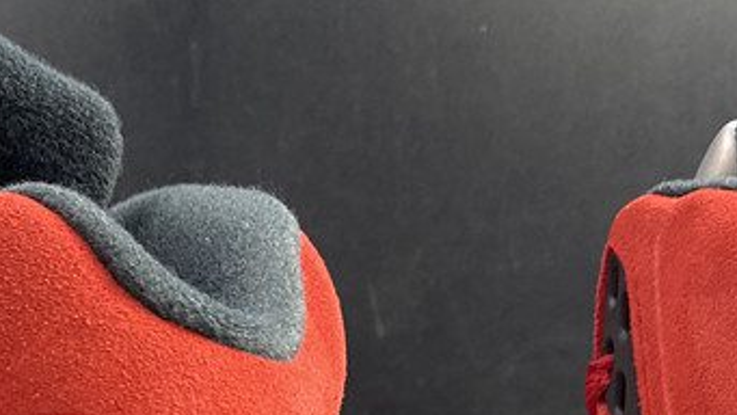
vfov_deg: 13.0
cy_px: 769
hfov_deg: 25.6
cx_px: 404
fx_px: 1622
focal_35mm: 83
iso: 125
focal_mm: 4.25
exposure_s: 1/50
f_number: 1.8
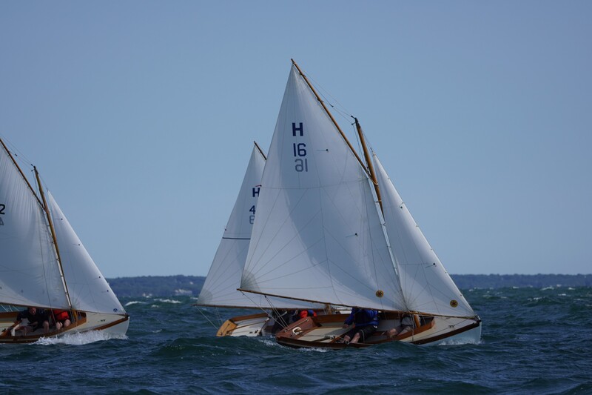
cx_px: 296
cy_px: 198
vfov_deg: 6.1
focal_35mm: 225
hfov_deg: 9.2
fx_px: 3699
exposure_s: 1/1250
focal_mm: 150
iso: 100
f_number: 5
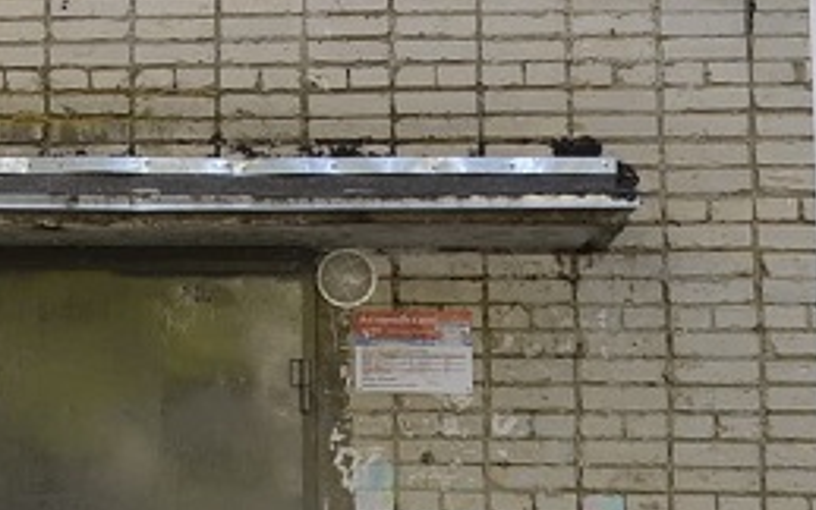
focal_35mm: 118
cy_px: 9
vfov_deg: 11.0
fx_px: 2625
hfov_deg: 16.9
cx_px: -170
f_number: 5.6
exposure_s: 1/125
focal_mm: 20
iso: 280
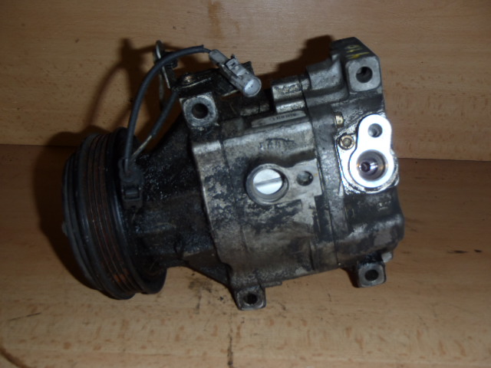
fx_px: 539
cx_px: 246
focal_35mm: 38
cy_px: 184
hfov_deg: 49.0
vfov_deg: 37.7
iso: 100
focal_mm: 6.83
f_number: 4.6
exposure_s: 1/40
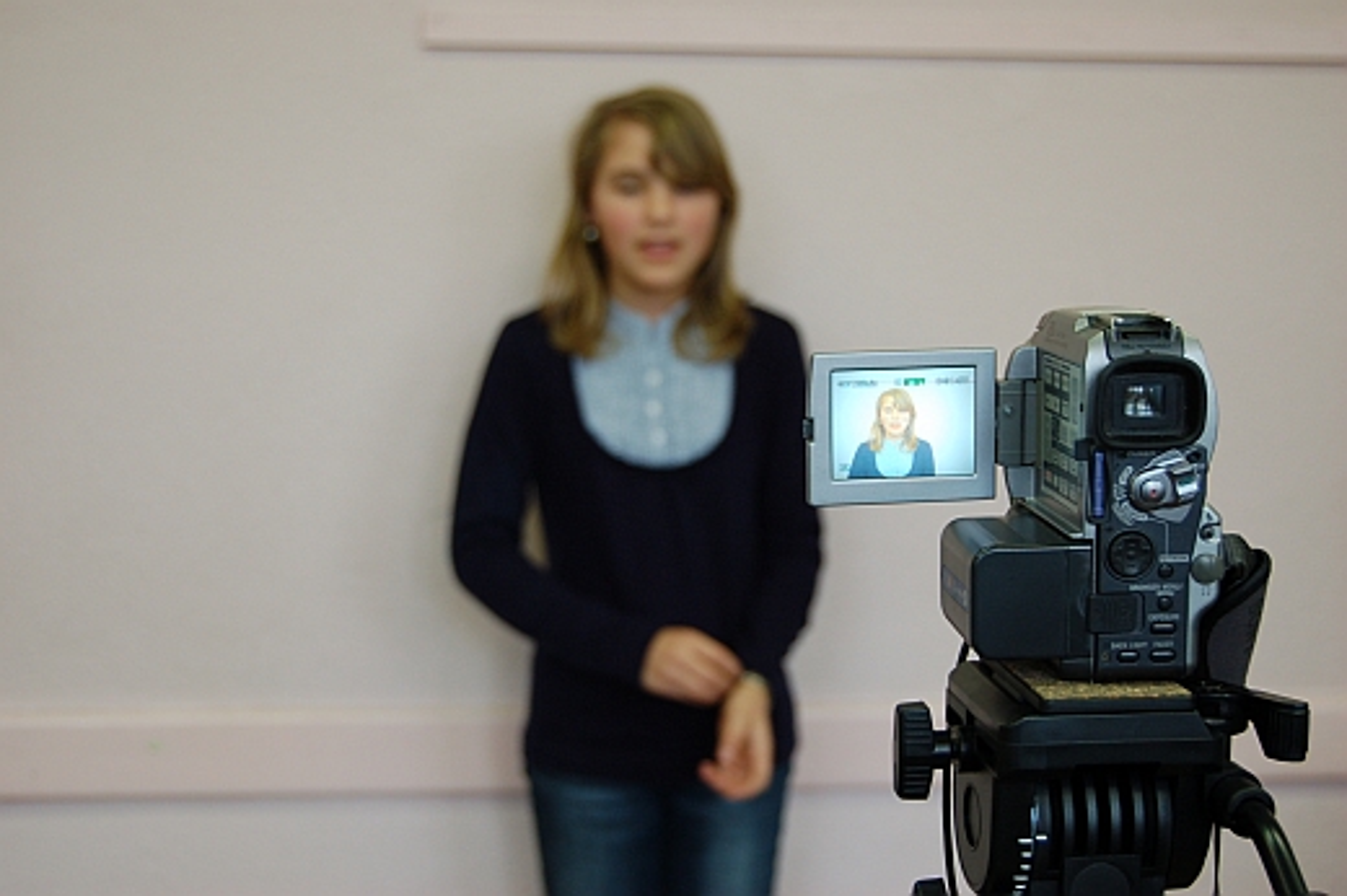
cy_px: 448
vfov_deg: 23.7
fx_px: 2131
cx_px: 674
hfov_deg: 35.1
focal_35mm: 57
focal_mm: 38
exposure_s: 1/40
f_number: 5
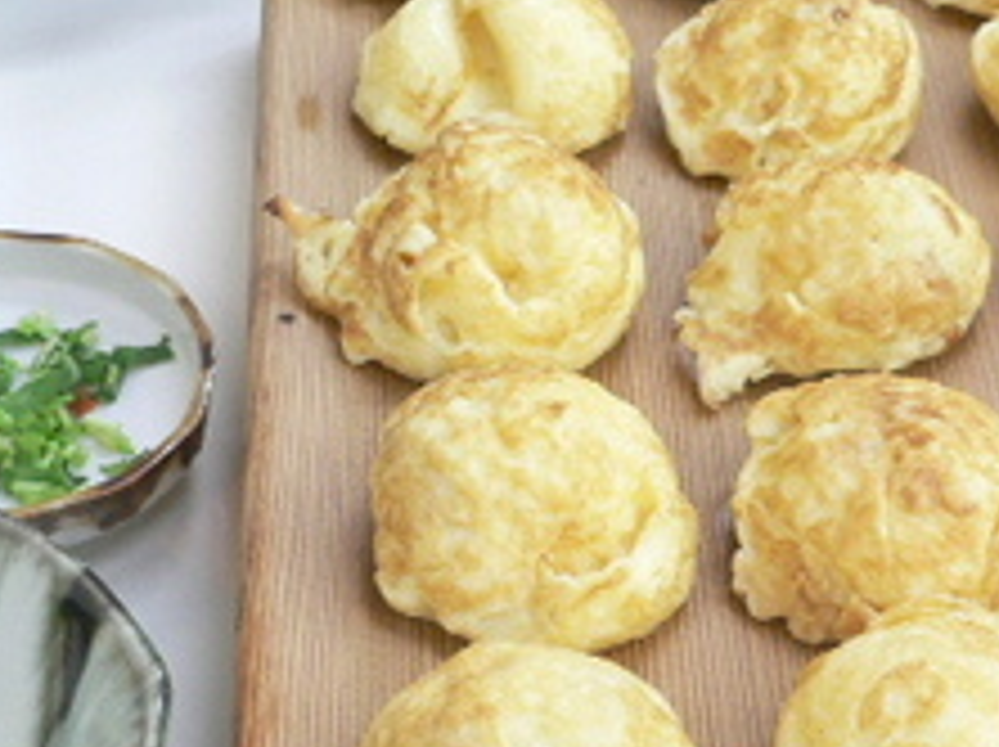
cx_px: 662
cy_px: 578
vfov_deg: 18.5
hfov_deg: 24.6
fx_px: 2277
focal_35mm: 79
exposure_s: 1/8
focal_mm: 5.8
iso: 100
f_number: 2.8
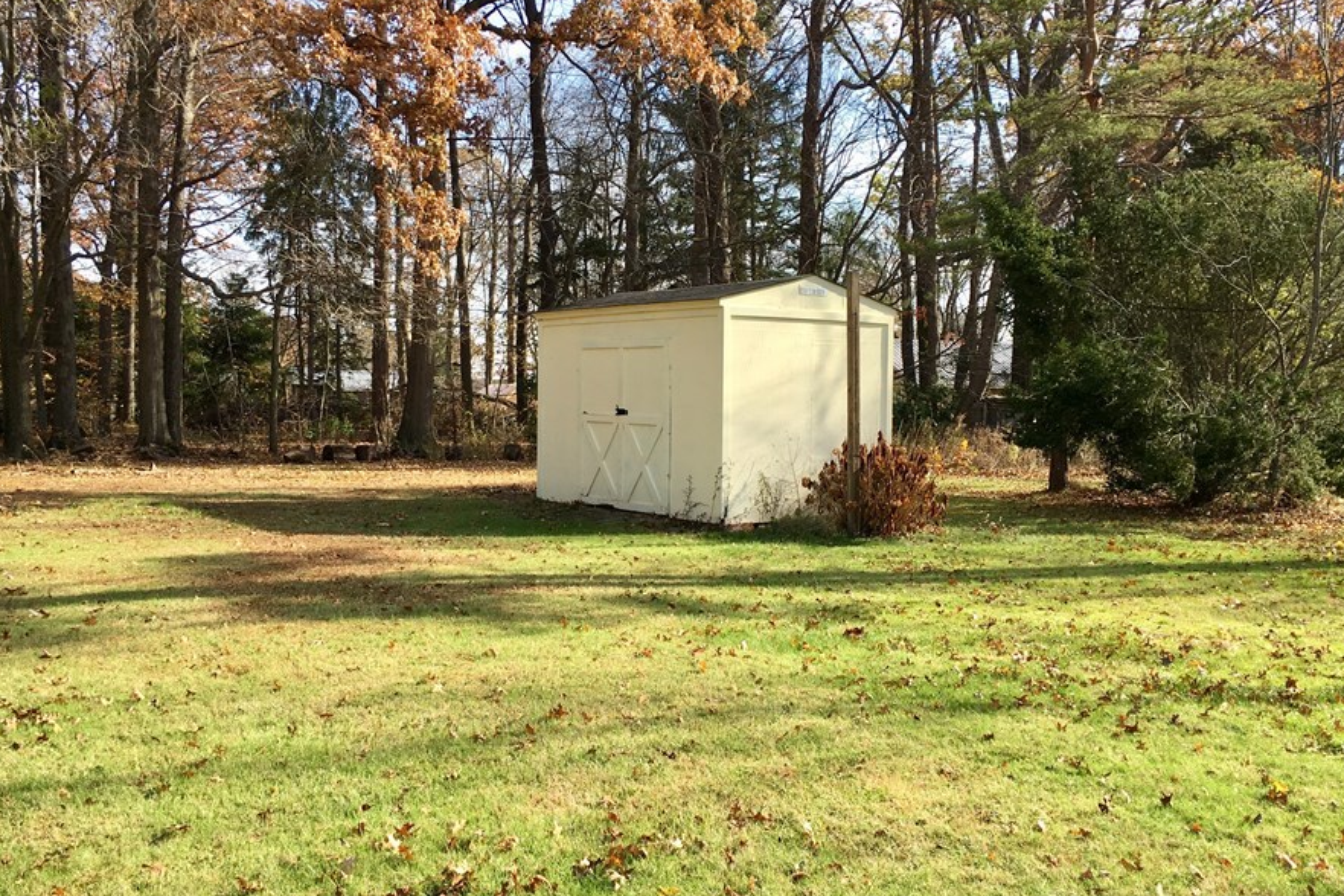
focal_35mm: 35
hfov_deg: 54.4
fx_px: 1307
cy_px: 469
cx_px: 657
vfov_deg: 37.8
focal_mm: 4.15
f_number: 2.2
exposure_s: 1/432
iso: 25
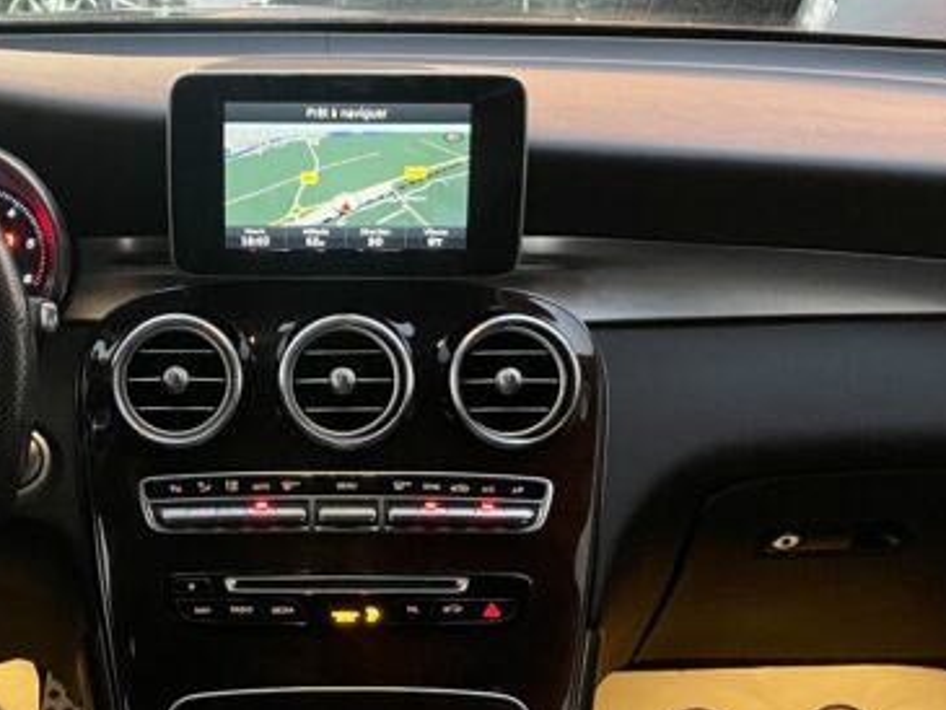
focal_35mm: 57
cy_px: 384
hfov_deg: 33.4
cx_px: 301
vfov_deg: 25.7
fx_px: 1558
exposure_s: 1/39
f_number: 1.6
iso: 500
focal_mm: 4.2
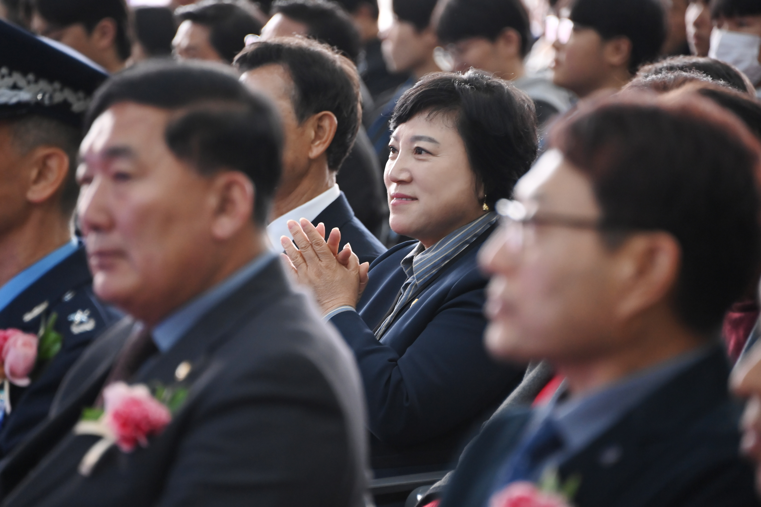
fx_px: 6341
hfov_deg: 6.9
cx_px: 380
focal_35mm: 300
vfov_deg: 4.6
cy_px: 254
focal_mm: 300
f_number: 5.6
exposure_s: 1/250
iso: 3200
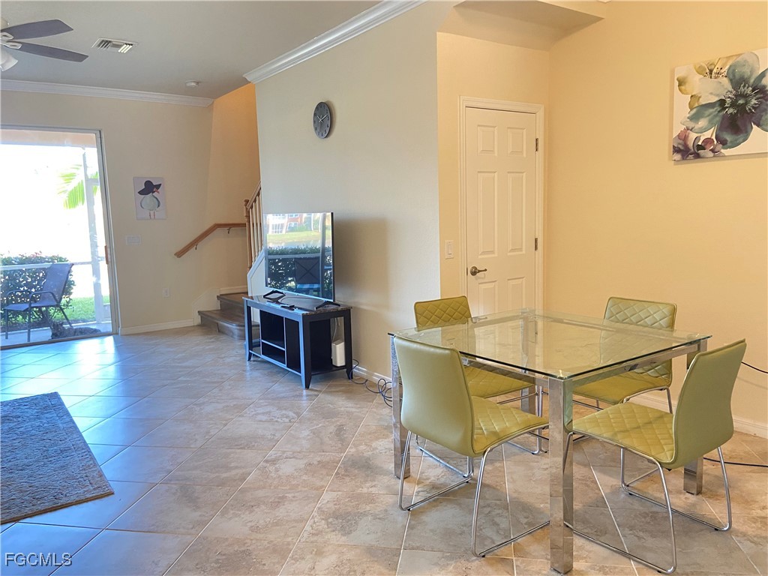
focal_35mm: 26
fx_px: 577
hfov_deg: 67.3
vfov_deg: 53.1
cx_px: 384
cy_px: 288
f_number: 1.8
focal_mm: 4.25
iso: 320
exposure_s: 1/60
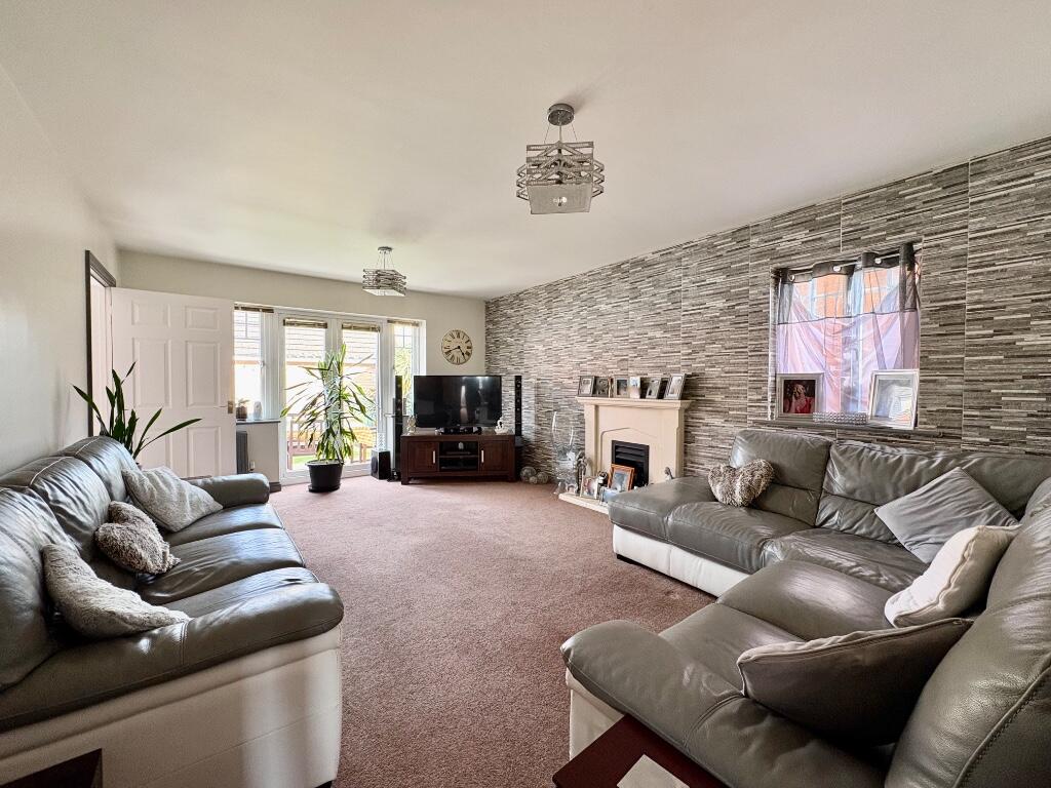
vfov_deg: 85.7
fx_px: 425
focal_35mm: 14
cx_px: 526
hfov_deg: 102.1
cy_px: 394
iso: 320
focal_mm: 2.22
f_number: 2.2
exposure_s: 1/60
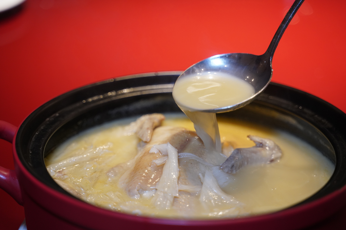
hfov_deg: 27.0
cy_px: 115
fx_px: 721
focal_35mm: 75
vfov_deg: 18.2
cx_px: 173
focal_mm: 75
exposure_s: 1/160
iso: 1600
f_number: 3.2
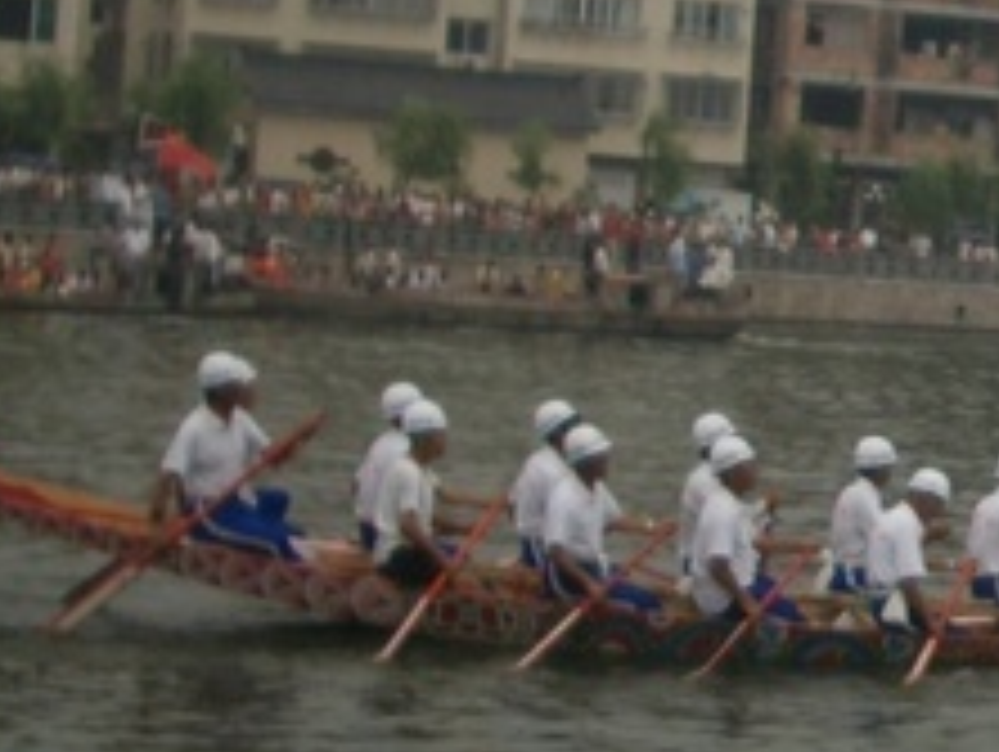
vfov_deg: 12.6
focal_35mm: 118
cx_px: 1269
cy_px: 304
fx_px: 3409
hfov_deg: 15.9
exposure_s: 1/800
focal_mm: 5.8
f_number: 2.6
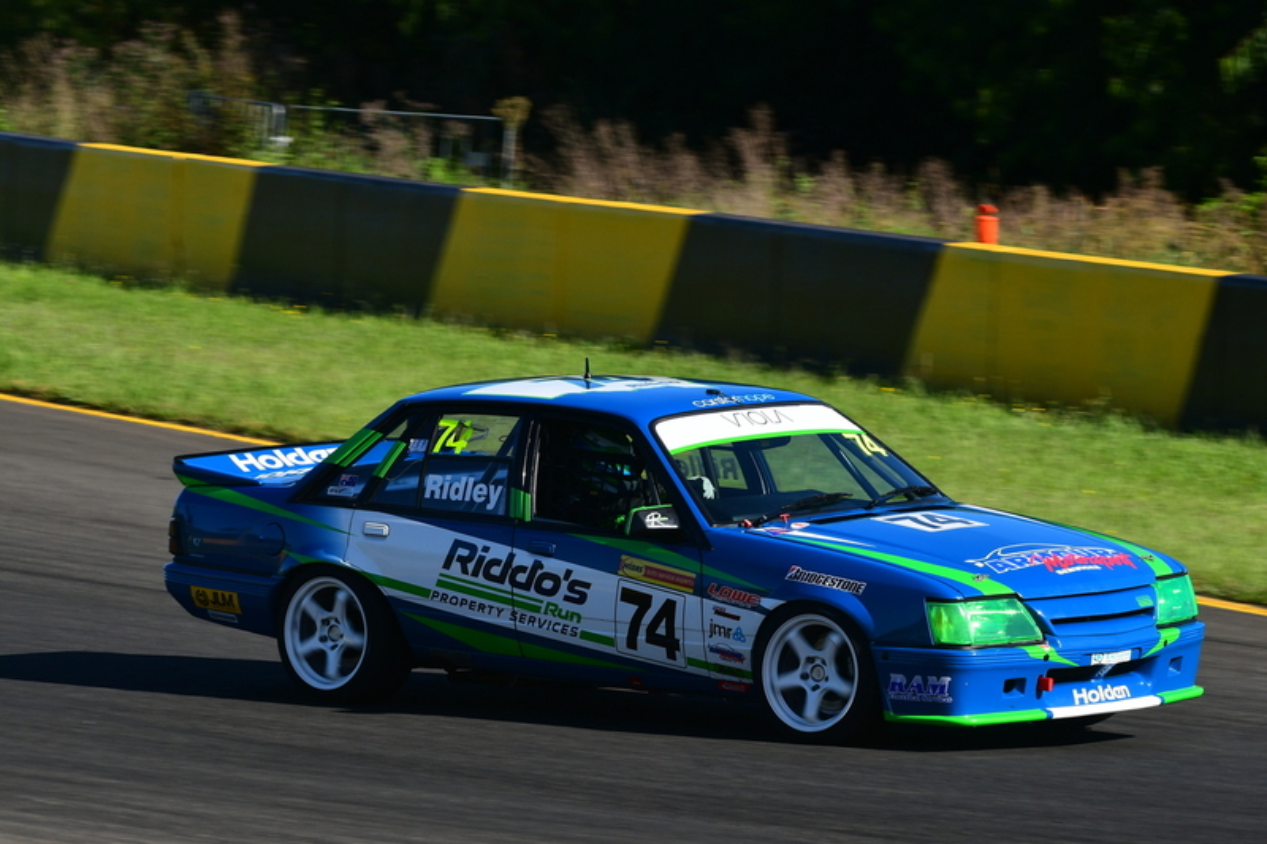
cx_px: 634
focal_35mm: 300
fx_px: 10555
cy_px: 422
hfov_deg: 6.9
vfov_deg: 4.6
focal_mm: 200
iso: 250
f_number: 11
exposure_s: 1/320
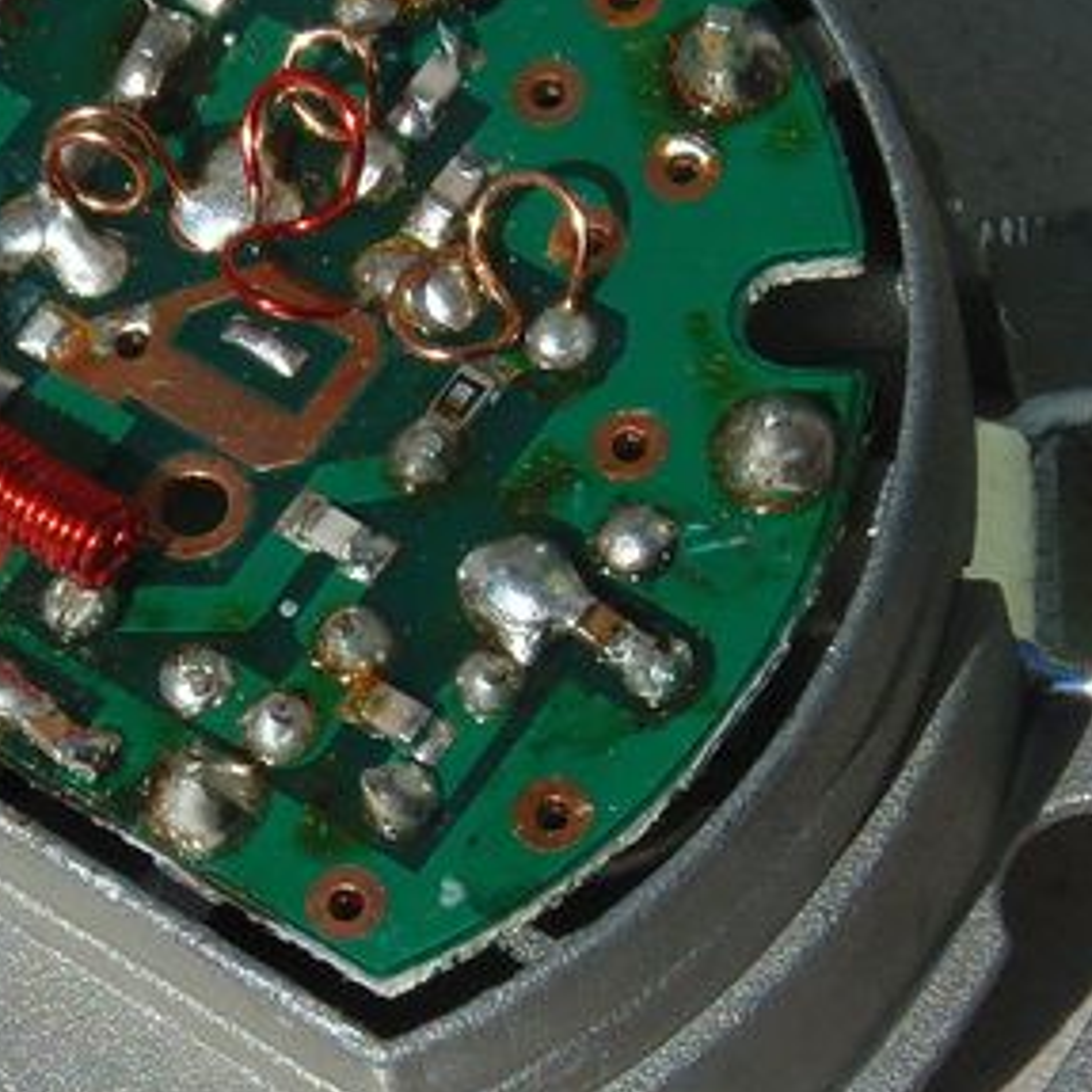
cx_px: 244
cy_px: 704
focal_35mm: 199
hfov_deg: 8.8
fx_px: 7102
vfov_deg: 8.8
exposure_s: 1/400
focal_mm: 11.7
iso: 64
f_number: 7.4
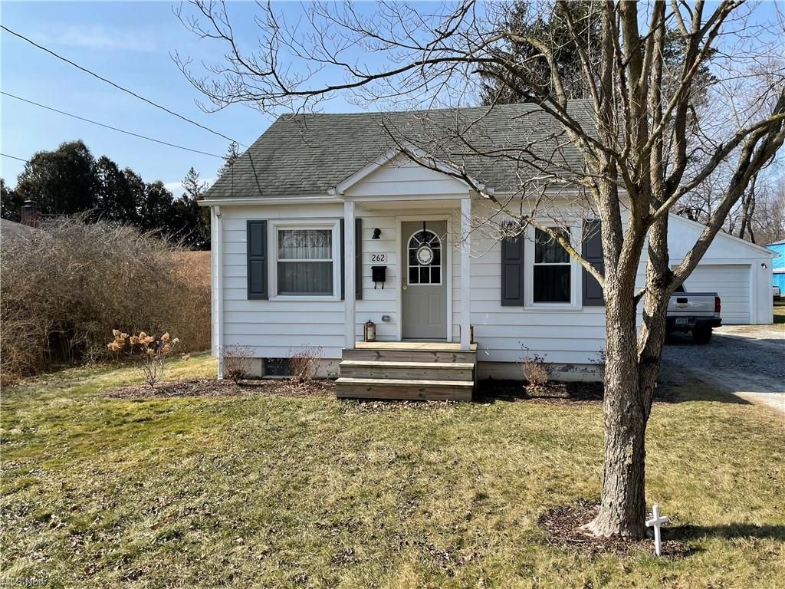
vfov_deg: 53.1
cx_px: 392
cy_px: 294
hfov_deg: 67.3
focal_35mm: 26
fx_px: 590
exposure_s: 1/2506
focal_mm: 4.2
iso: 32
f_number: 1.6
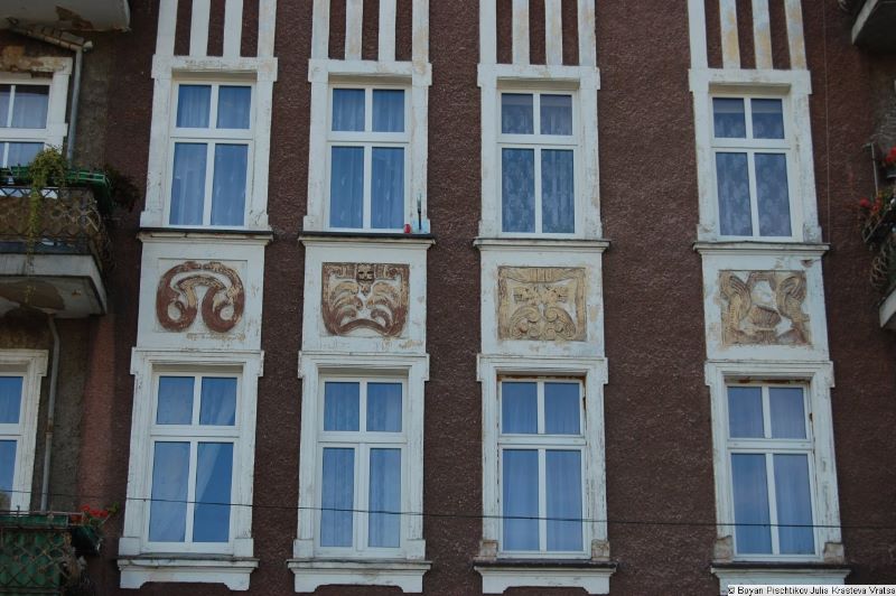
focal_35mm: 69
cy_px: 298
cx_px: 448
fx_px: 1716
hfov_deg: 29.3
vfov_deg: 19.7
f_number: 7.1
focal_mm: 46
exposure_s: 1/200
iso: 200
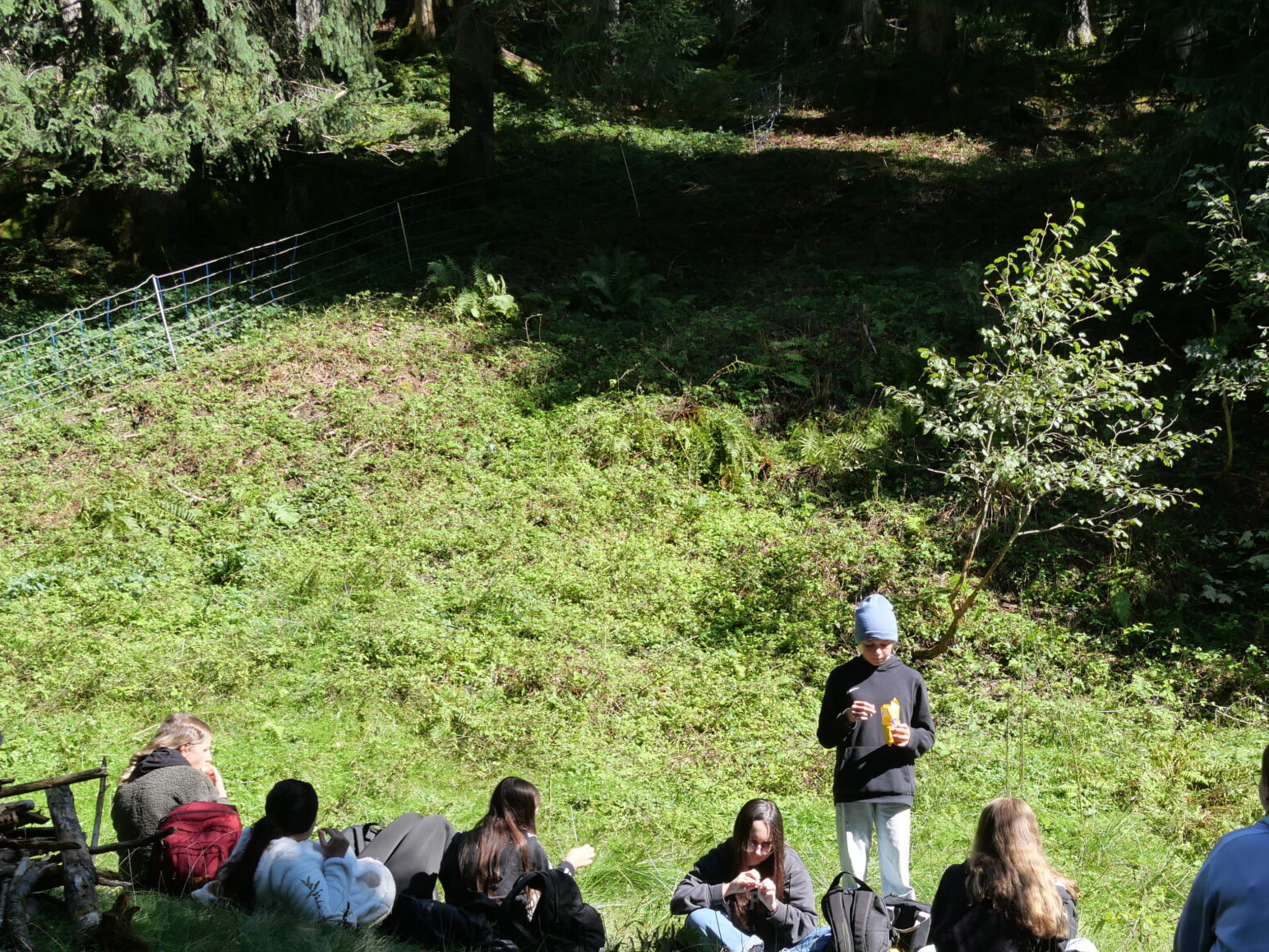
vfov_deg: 23.1
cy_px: 694
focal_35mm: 63
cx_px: 899
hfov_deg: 30.4
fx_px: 2310
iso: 200
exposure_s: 1/250
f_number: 5.6
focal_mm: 19
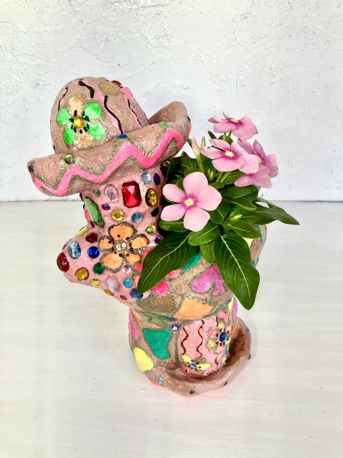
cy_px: 229
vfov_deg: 63.4
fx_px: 370
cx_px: 172
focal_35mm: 28
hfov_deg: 49.8
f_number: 1.8
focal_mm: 3.99
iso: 32
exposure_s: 1/100
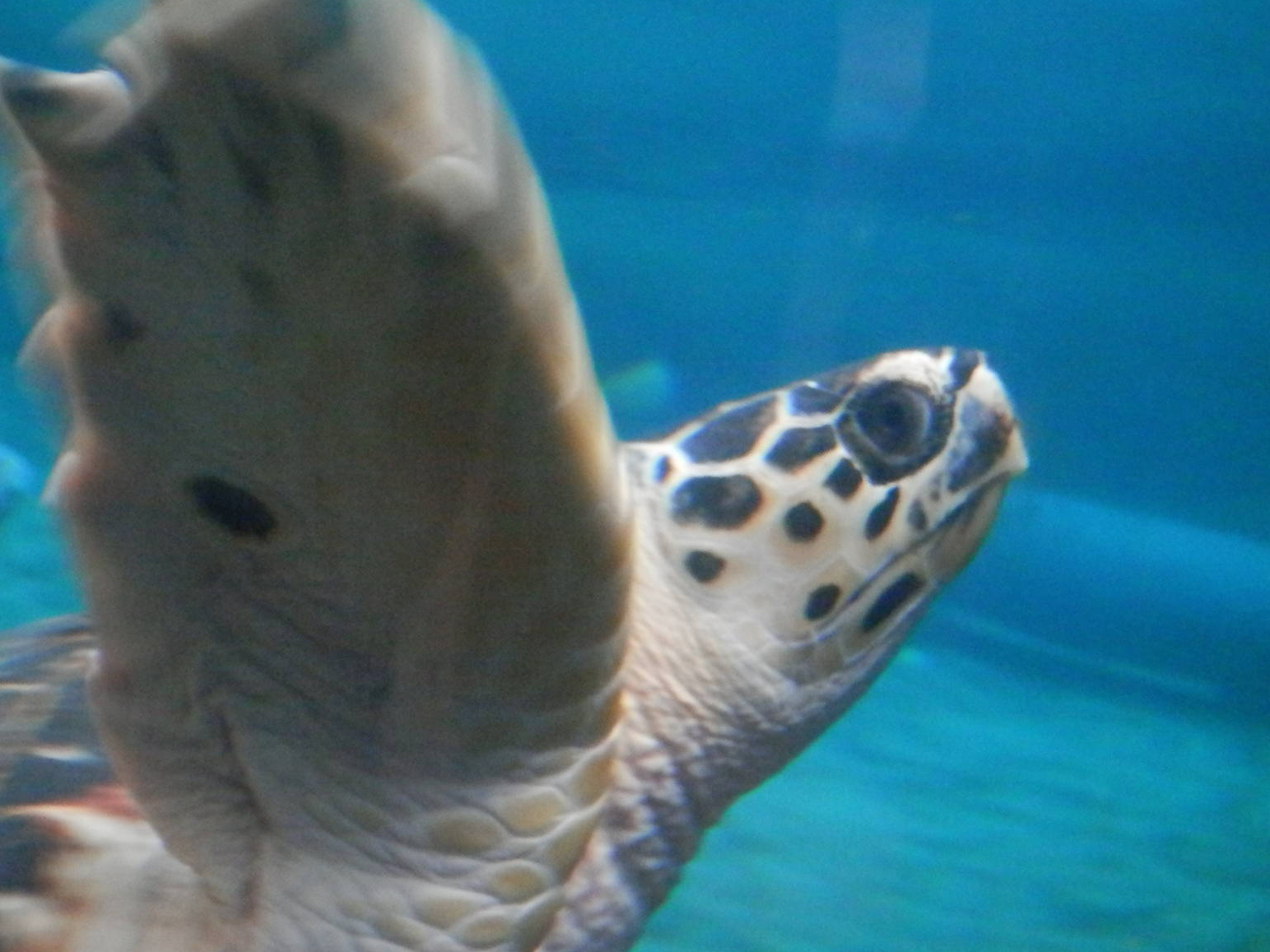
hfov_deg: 34.4
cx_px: 646
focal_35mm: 56
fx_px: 2054
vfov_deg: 26.1
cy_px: 489
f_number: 4.1
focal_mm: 9.8
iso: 1000
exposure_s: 1/13
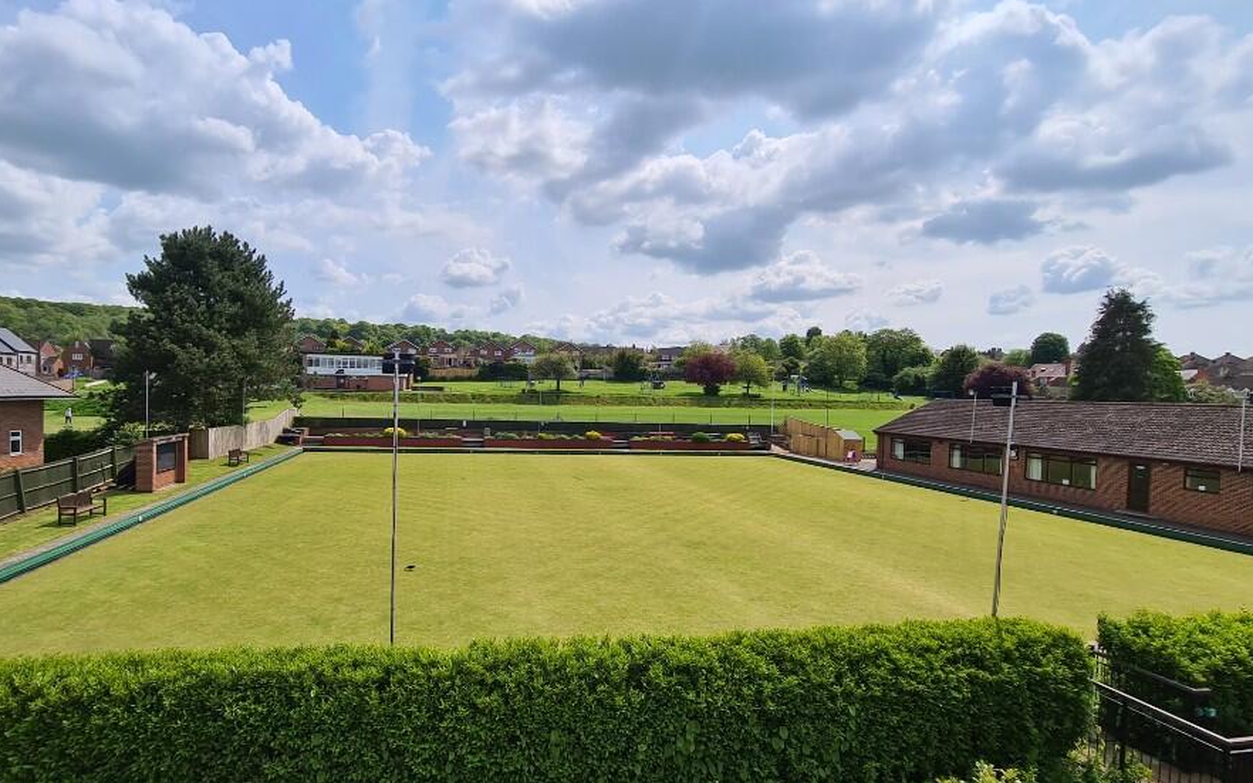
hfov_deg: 97.2
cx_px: 538
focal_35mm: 16
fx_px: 546
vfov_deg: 71.2
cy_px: 409
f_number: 2.2
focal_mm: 2.2
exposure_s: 1/2896
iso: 50
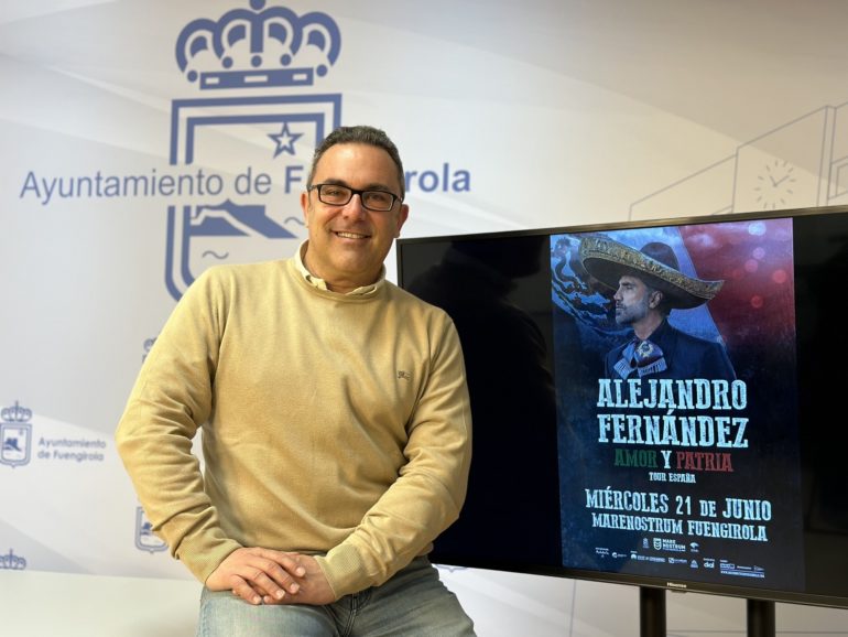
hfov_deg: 39.6
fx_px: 1176
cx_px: 424
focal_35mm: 48
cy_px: 318
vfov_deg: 30.3
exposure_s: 1/100
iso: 80
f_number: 1.78
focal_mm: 6.86
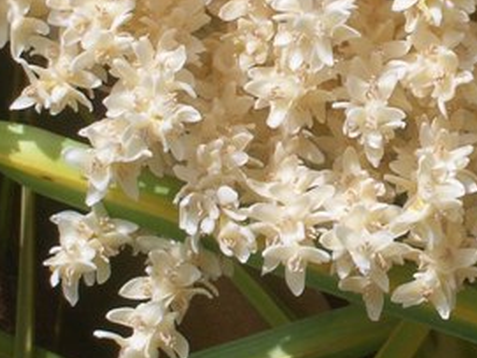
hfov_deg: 6.6
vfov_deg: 4.9
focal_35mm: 301
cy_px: 90
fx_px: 4146
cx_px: 502
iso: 50
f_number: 8.2
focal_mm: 17.1
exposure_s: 1/167
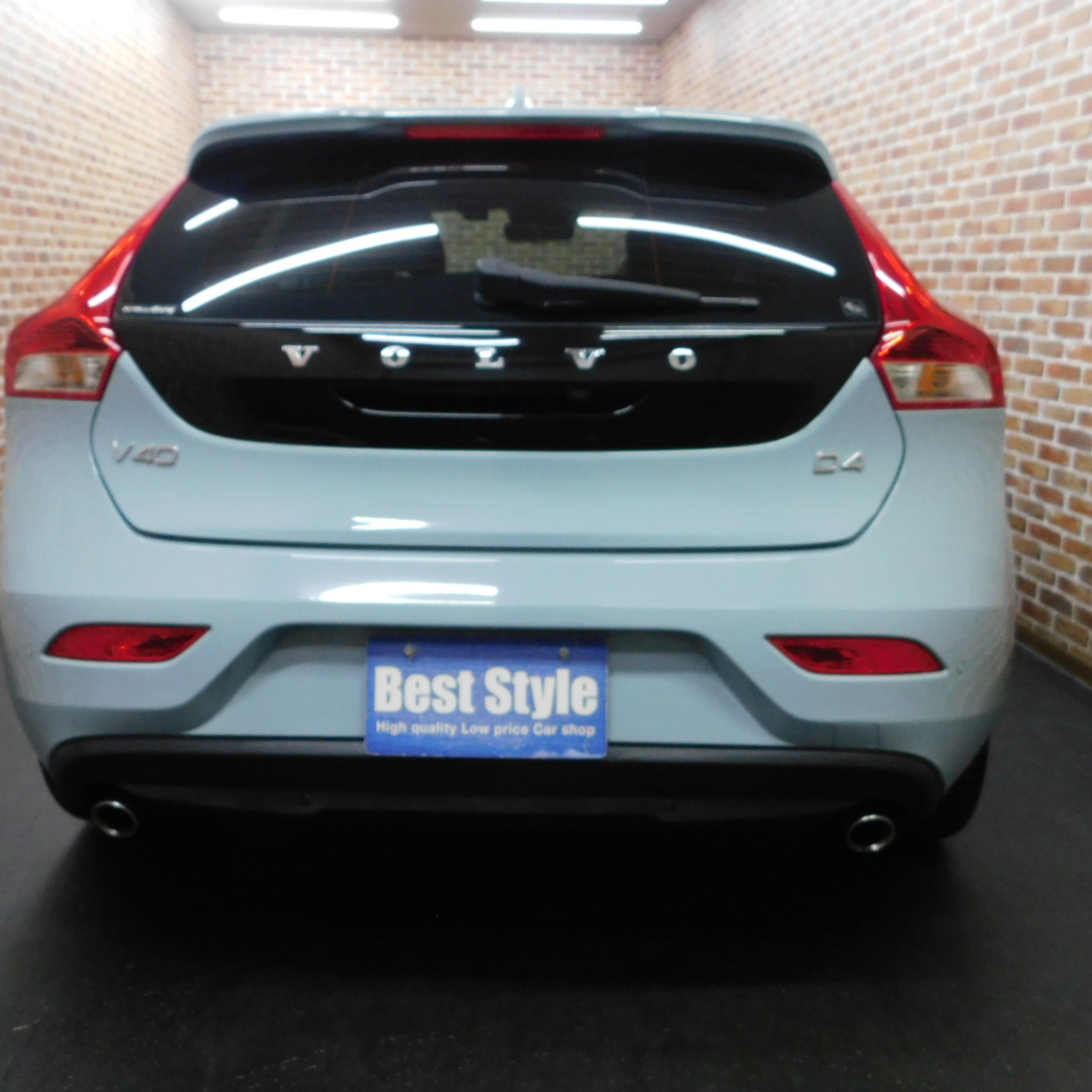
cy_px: 538
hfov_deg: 57.3
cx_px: 525
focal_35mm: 28
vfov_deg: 57.3
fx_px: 999
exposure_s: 1/30
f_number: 3
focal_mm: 4
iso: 360
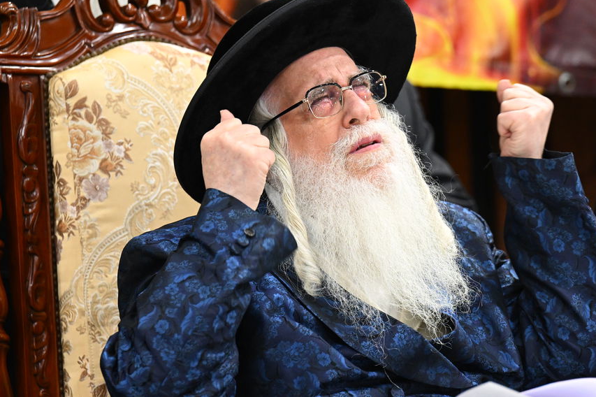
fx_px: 5163
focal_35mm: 312
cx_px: 377
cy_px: 183
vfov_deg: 4.4
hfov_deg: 6.6
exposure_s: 1/160
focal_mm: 190
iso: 3200
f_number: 3.5
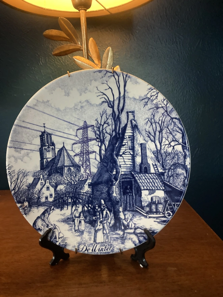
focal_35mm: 28
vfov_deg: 63.4
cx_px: 112
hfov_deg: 49.7
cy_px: 148
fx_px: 241
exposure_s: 1/25
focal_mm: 3.99
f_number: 1.8
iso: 640
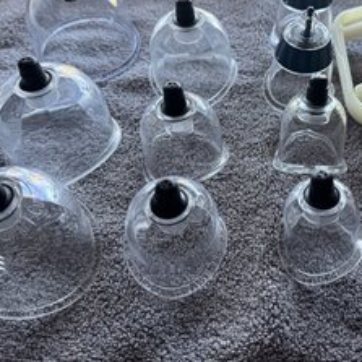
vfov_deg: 43.2
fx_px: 450
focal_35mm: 38
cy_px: 120
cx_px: 243
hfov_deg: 43.2
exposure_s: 1/120
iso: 200
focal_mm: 6.76
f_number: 1.78
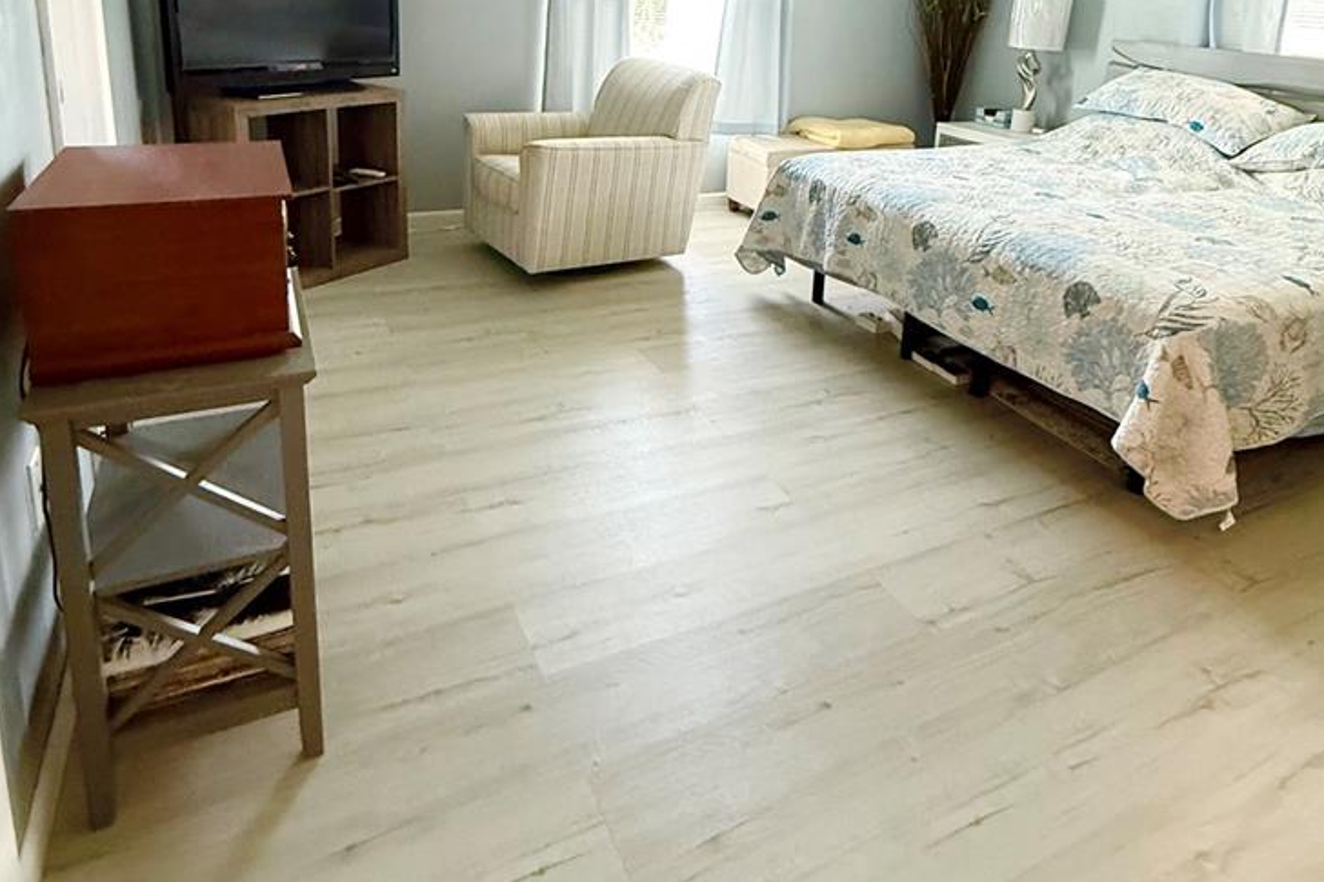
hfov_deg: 73.6
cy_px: 202
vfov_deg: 50.5
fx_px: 882
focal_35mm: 24
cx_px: 726
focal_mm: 2.22
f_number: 2.2
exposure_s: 1/60
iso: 640
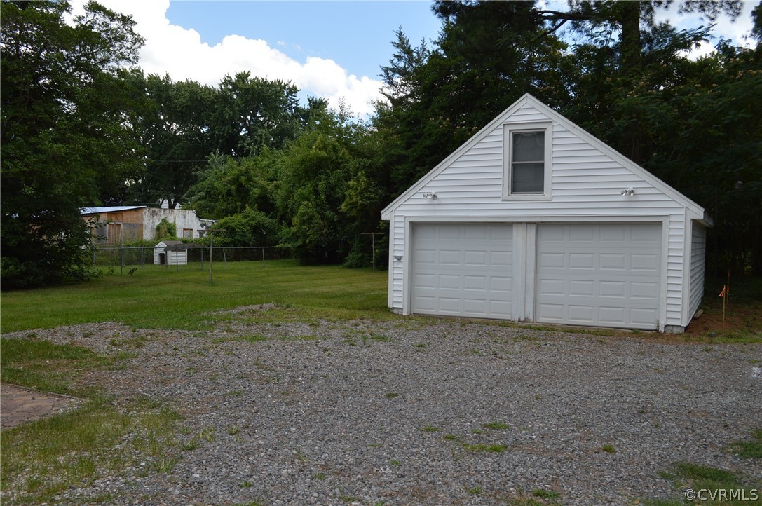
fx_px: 634
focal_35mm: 30
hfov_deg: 62.0
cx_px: 381
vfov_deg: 43.5
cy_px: 253
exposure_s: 1/200
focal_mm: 20
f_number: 7.1
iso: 100
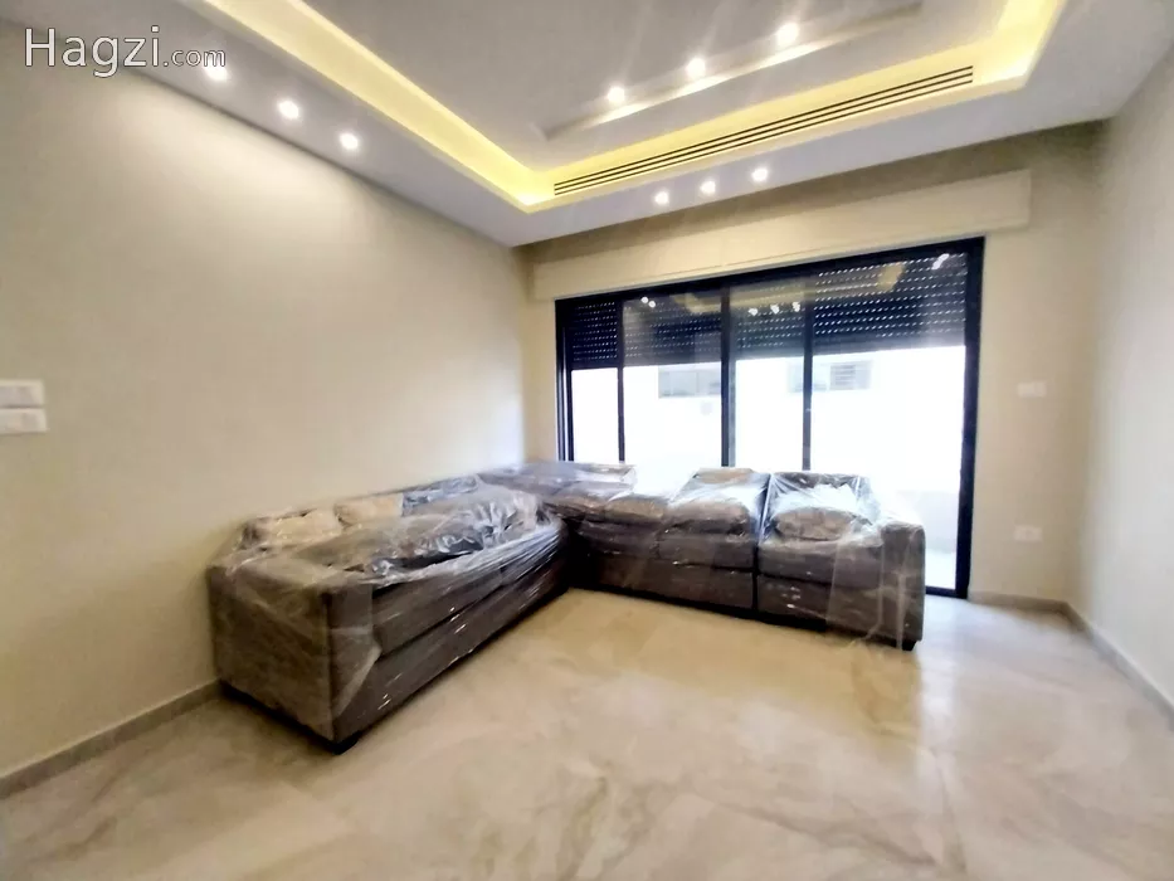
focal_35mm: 13
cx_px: 587
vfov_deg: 89.9
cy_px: 440
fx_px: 441
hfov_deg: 106.2
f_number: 2.2
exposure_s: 1/25
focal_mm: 1.3
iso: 320
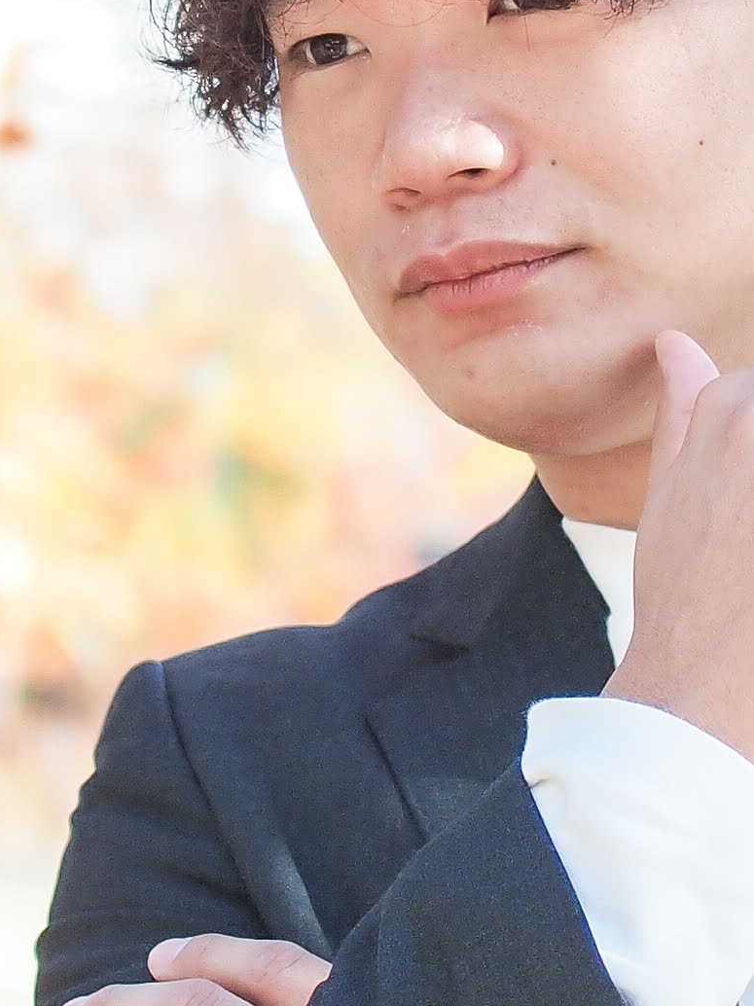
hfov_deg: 7.6
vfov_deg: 10.1
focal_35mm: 195
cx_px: 449
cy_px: 431
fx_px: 5666
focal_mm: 25
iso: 200
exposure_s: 1/1600
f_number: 1.8
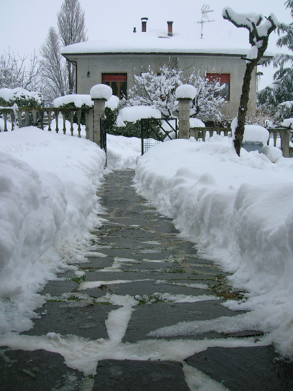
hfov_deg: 41.7
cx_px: 146
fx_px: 384
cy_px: 196
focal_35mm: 34
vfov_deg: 54.0
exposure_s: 1/362
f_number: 4.9
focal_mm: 5.7
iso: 50
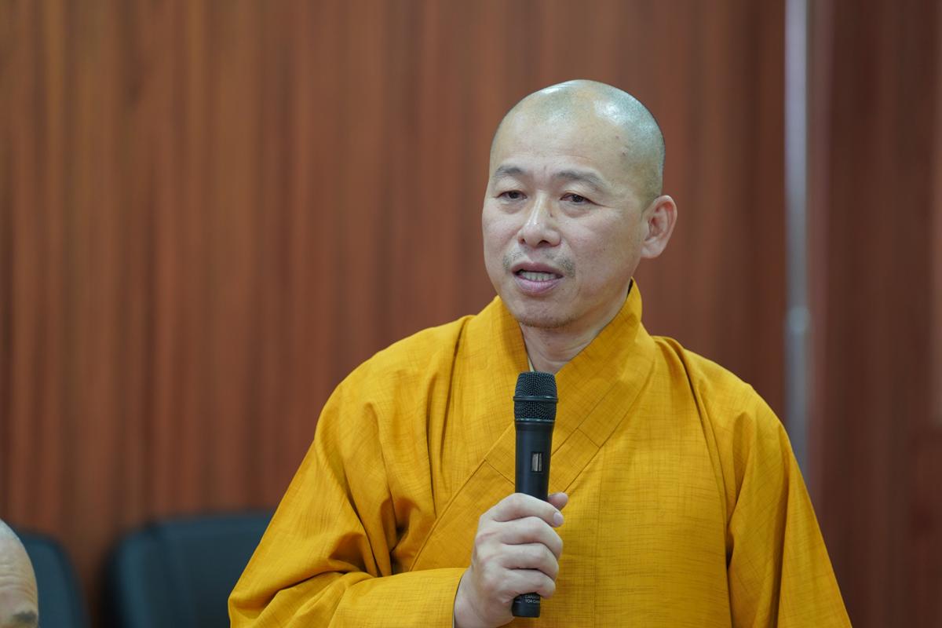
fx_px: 3768
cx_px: 471
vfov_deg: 9.5
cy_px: 314
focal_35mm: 144
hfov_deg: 14.3
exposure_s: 1/100
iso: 1600
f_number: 2.8
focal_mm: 144
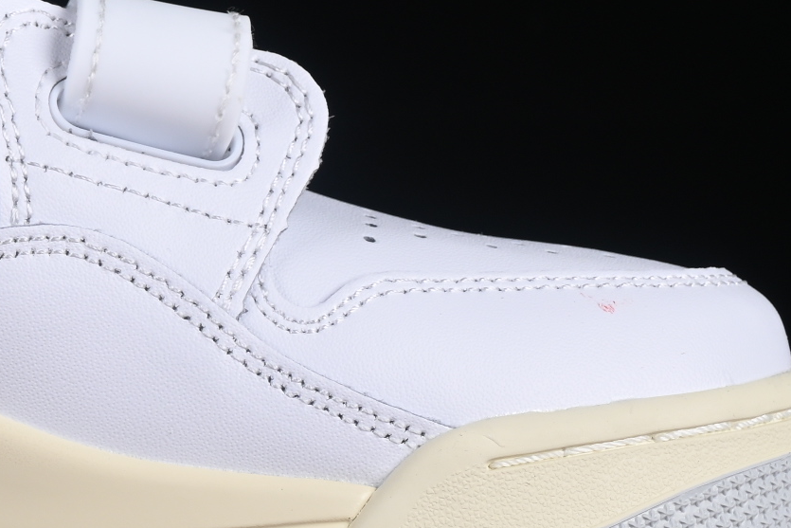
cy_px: 98
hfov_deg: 8.2
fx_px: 5494
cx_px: -162
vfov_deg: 5.5
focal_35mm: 250
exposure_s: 1/125
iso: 160
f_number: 8
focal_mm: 50
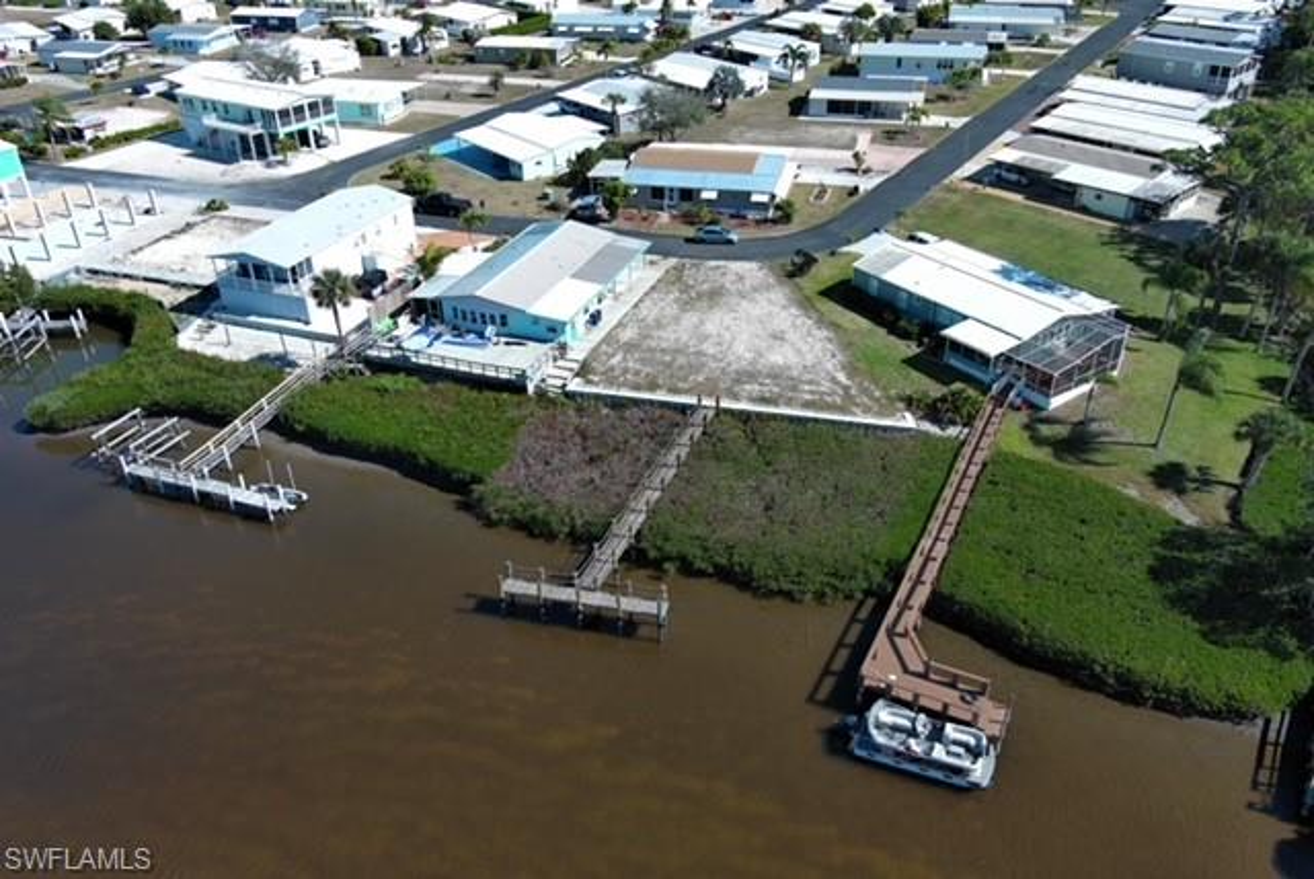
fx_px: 1059
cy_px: 440
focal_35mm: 29
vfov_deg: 45.0
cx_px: 657
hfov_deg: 63.6
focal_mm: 10.57
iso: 100
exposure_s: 1/159
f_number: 2.8
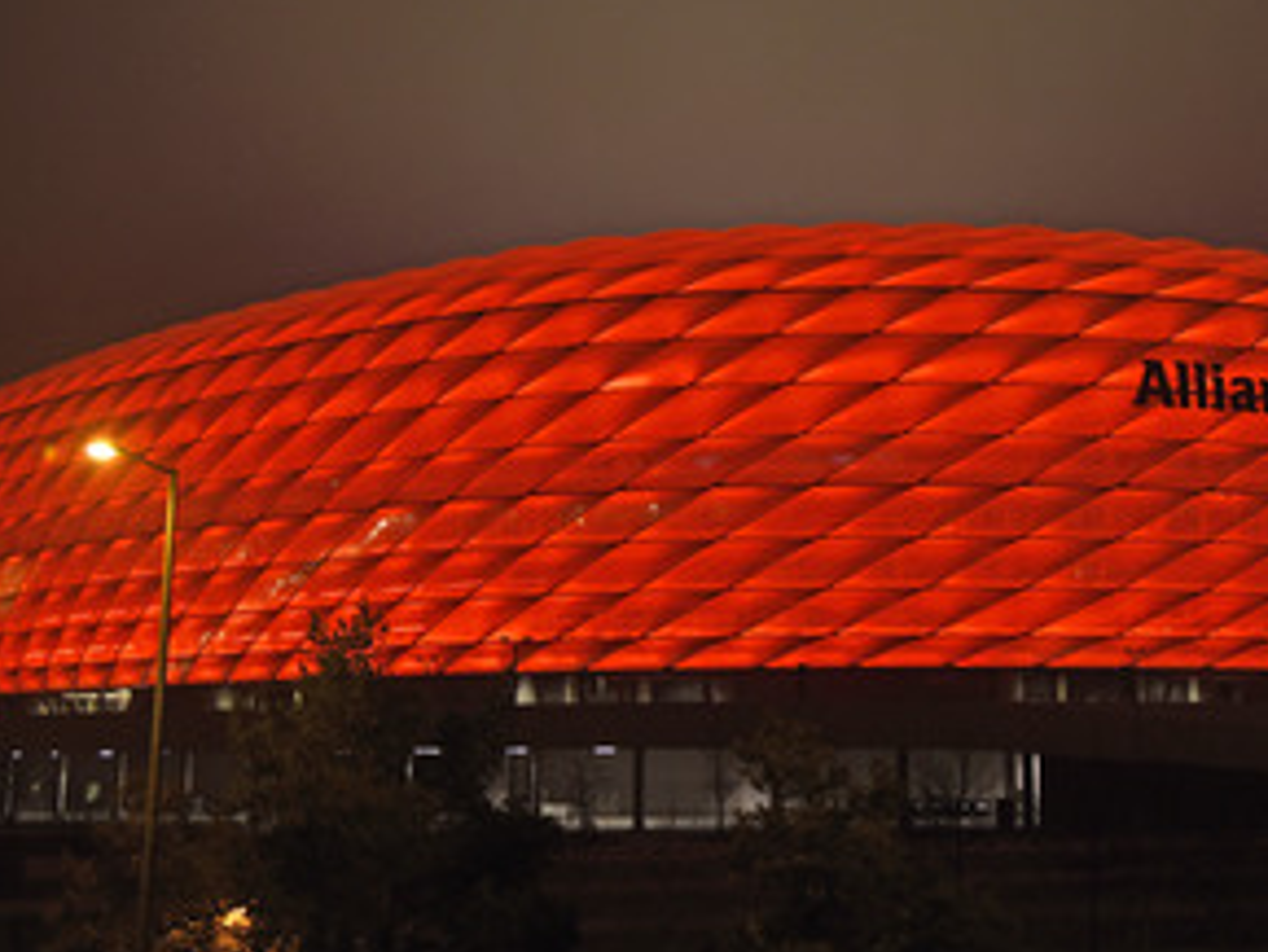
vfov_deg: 25.7
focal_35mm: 57
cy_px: 430
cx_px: 840
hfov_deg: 33.5
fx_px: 2089
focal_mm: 38
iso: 640
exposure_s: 1/40
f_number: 4.5
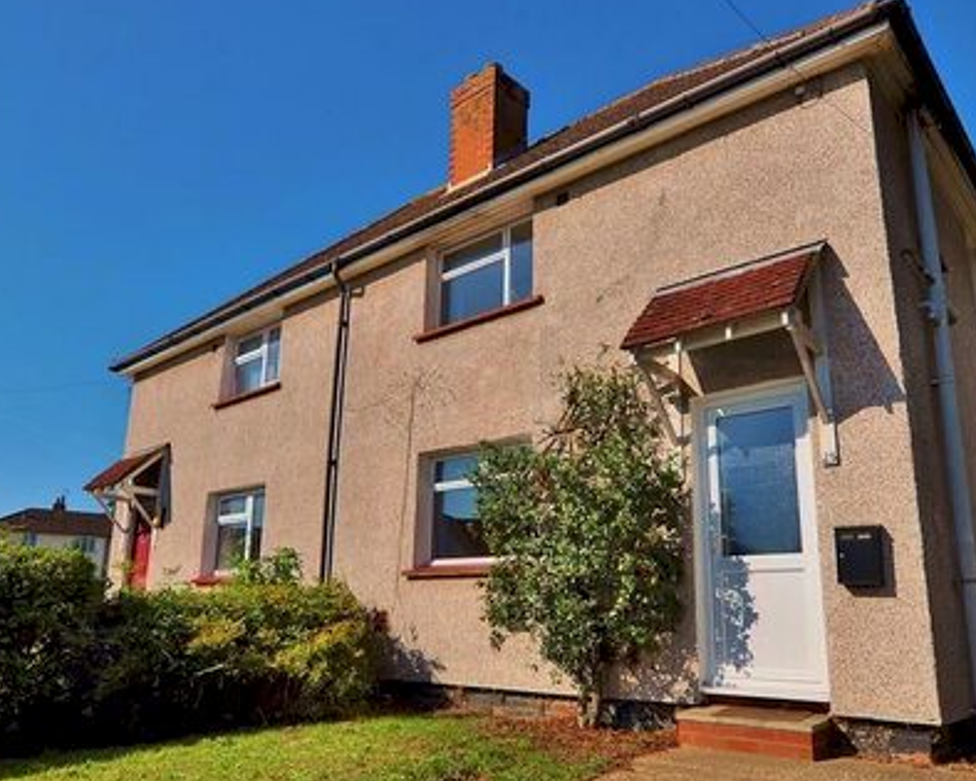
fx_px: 722
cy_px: 428
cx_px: 473
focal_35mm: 25
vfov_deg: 56.7
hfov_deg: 68.1
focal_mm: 10
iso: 200
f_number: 5.6
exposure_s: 1/2000
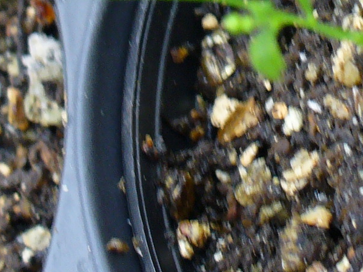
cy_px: -97
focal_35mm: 158
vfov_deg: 9.2
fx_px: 1658
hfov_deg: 12.4
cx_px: 313
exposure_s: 1/30
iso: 100
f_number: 2.8
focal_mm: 6.1
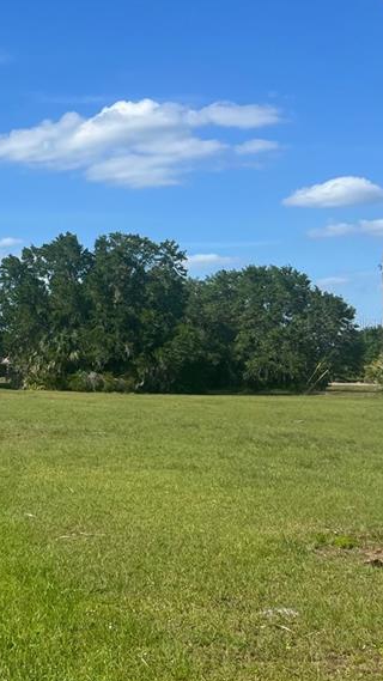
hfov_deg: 20.1
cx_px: -201
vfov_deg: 40.6
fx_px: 921
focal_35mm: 51
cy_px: 323
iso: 50
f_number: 1.5
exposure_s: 1/4831
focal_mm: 5.7
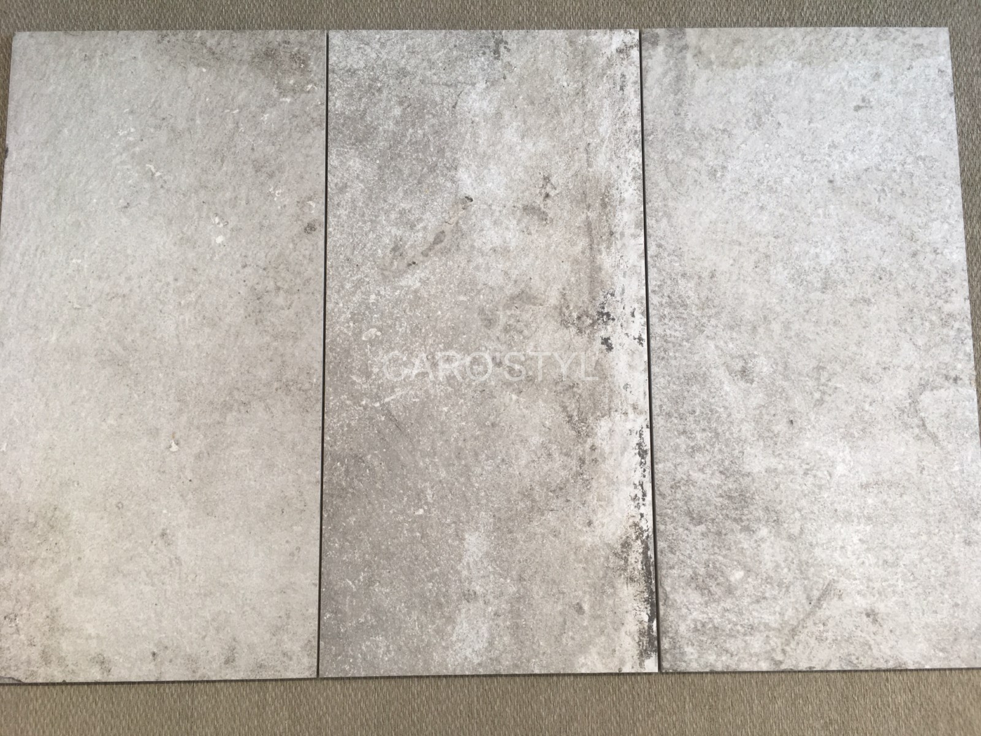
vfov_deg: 48.2
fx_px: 822
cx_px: 490
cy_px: 368
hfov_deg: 61.7
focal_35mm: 29
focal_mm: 4.15
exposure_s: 1/100
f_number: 2.2
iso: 40
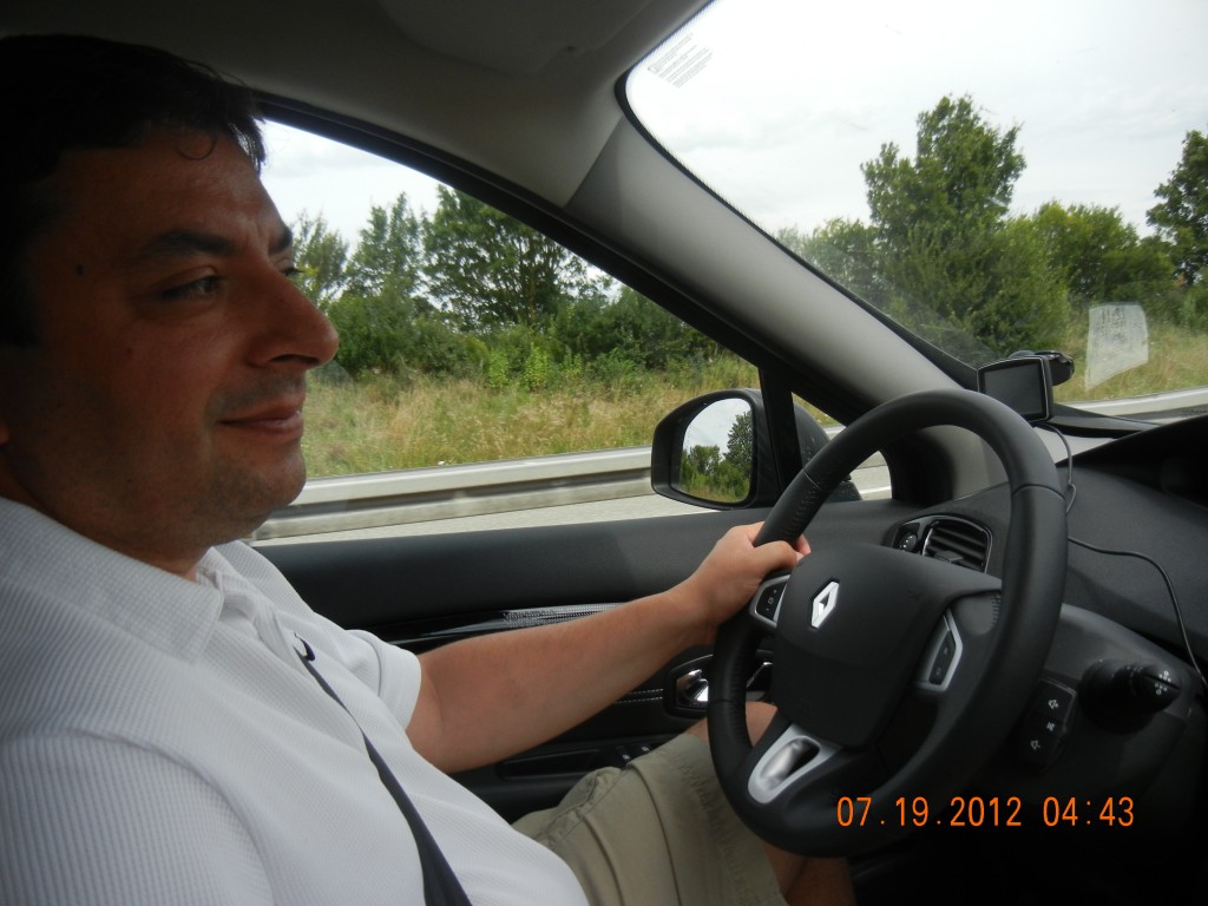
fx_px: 1047
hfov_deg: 60.0
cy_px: 453
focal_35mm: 30
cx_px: 604
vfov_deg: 46.8
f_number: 3.5
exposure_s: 1/789
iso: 160
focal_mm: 5.4
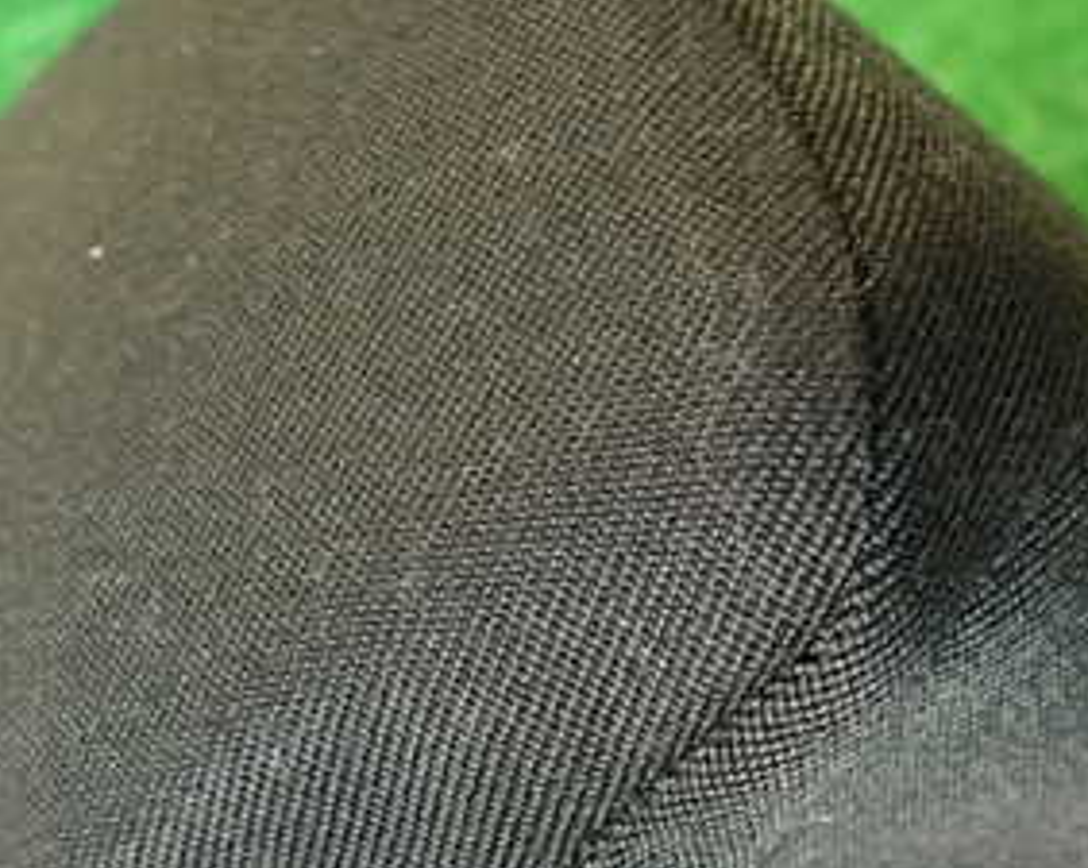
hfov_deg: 36.0
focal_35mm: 52
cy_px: 710
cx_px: 536
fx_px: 1673
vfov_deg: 28.4
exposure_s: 1/30
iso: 200
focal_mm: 4.5
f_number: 2
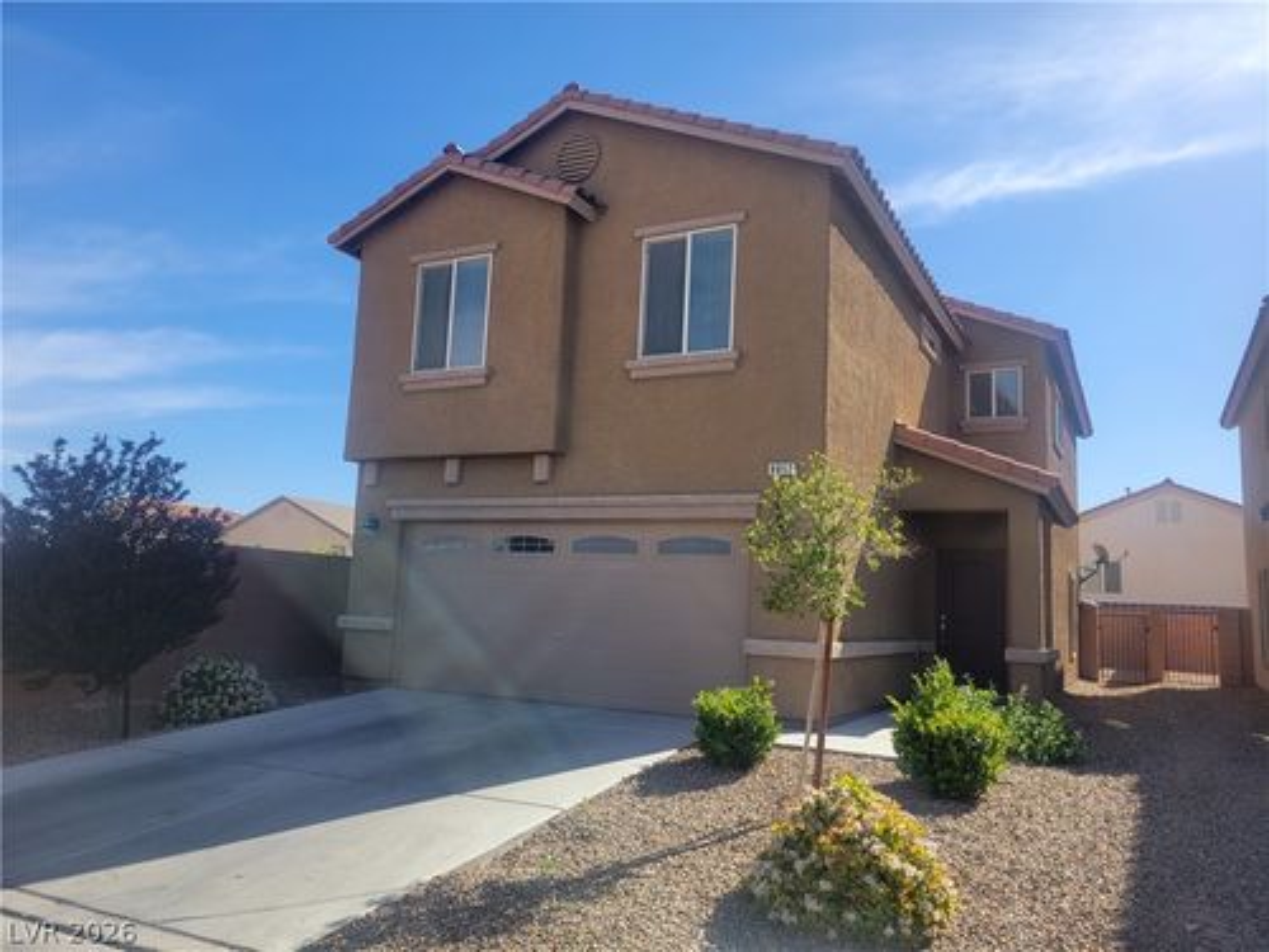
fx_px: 953
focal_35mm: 26
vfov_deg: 53.1
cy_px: 476
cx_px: 634
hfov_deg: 67.3
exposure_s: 1/1789
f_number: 1.8
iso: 40
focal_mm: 5.4
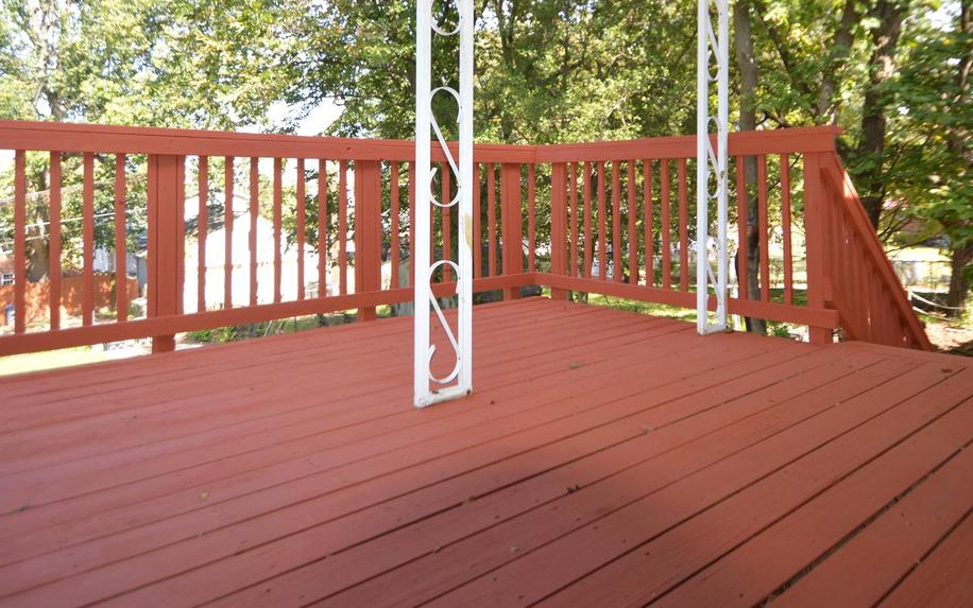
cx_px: 552
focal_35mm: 24
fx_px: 637
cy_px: 181
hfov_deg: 74.4
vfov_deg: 49.8
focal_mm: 10
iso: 110
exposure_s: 1/125
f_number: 4
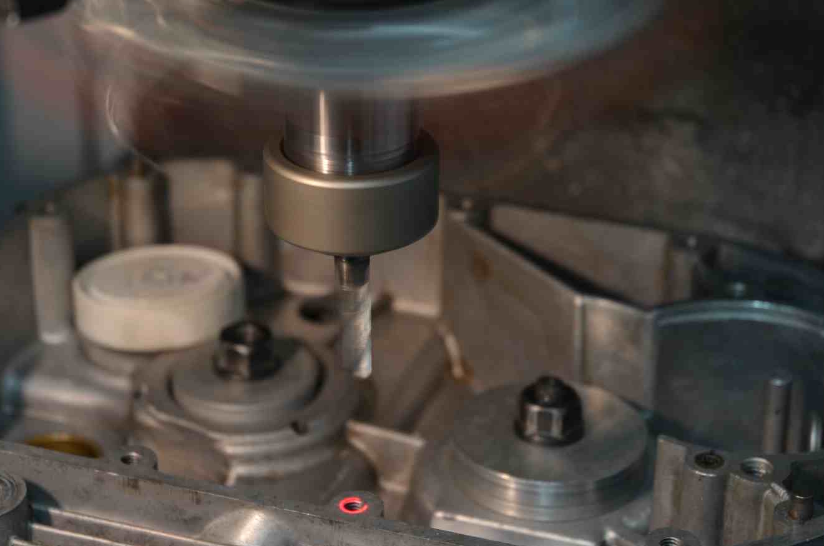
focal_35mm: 105
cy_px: 212
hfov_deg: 19.5
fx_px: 2398
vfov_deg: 13.0
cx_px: 391
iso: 200
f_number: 4.5
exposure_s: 1/25
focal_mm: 50
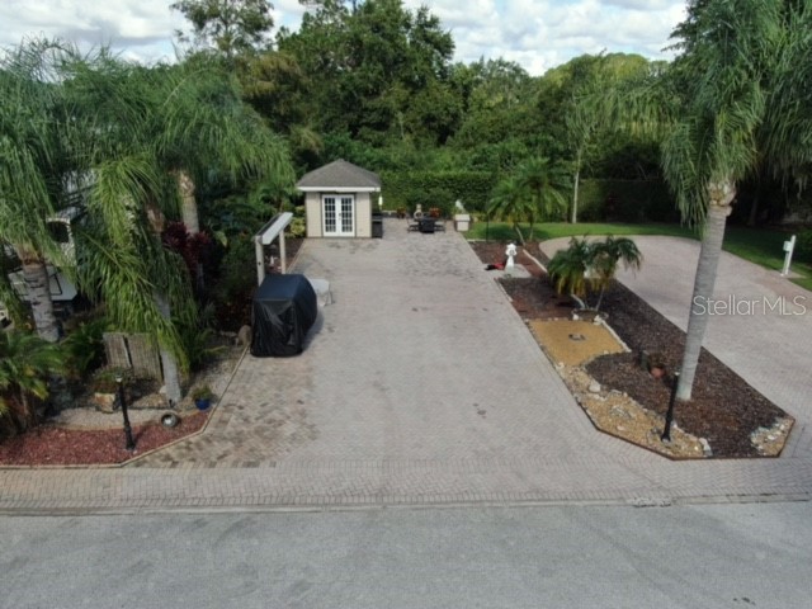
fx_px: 563
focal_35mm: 24
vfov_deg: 56.8
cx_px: 406
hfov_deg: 71.6
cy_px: 304
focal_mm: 4.39
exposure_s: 1/800
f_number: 2.8
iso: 110
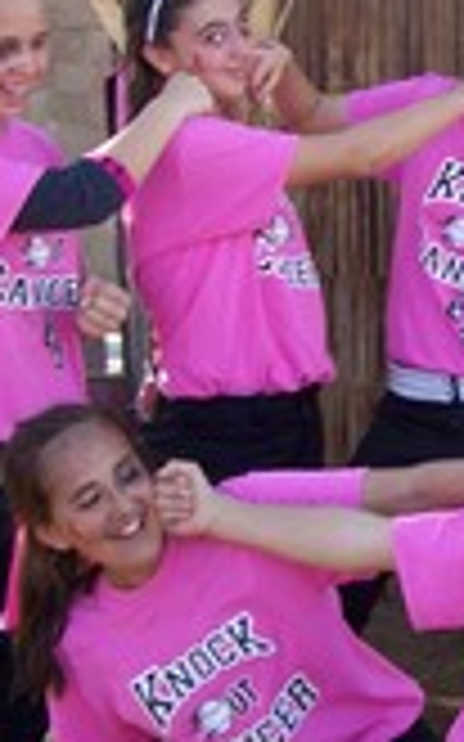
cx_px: 554
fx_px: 2228
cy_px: 328
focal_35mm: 110
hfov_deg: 11.7
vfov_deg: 18.9
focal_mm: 6.3
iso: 64
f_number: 2.8
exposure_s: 1/125
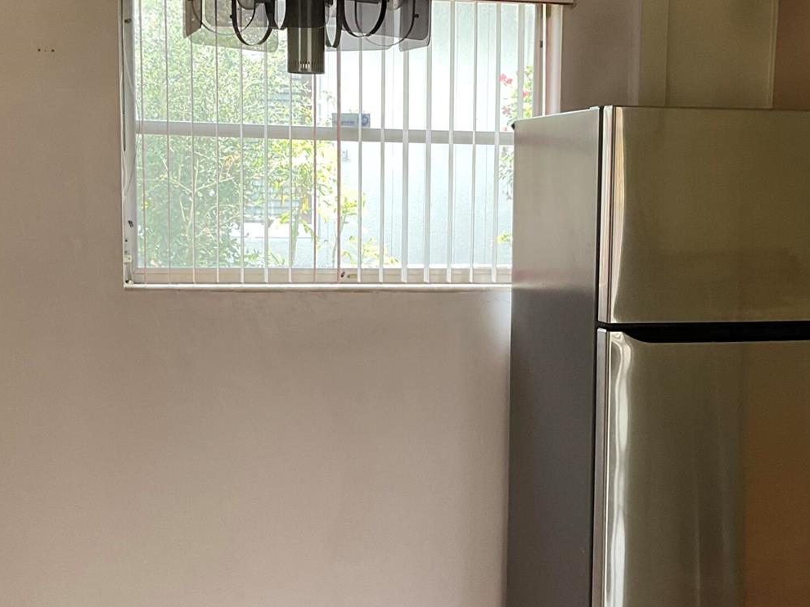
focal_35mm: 60
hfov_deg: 32.1
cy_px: 353
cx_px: 468
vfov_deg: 24.4
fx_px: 1404
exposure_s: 1/122
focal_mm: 3
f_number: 1.8
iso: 64
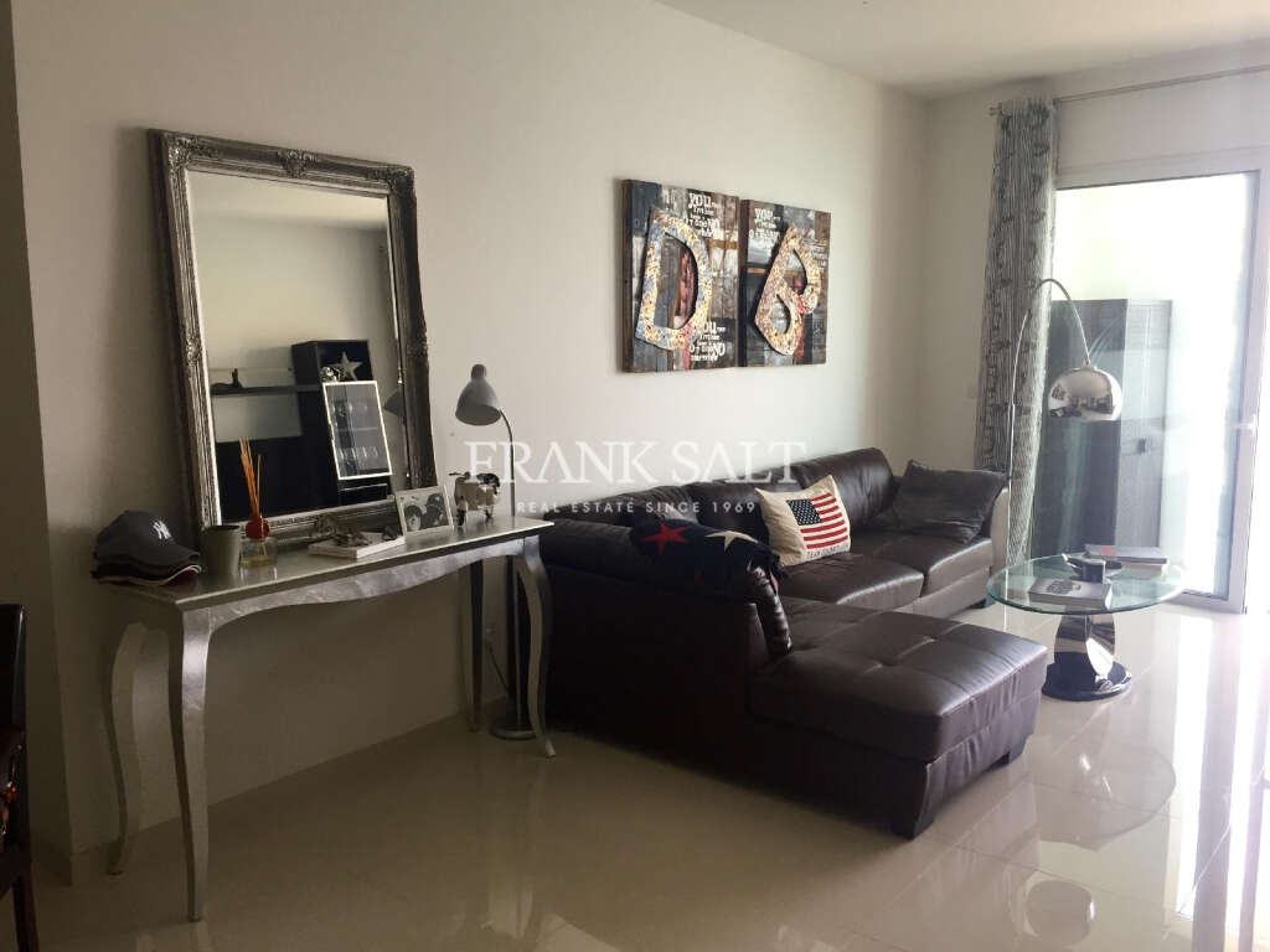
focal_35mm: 29
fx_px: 1064
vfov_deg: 48.2
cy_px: 476
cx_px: 635
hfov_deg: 61.7
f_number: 2.2
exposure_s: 1/33
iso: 40
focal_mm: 4.15
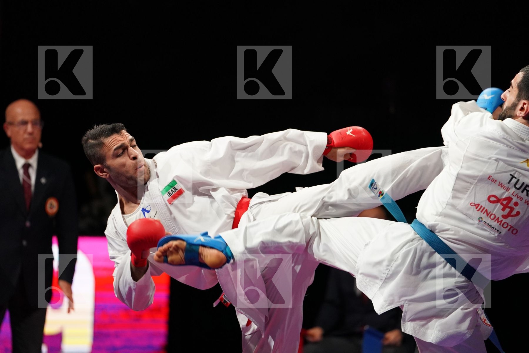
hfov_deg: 10.3
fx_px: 2939
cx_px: 264
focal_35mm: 200
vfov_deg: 6.9
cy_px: 176
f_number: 2.8
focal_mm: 200
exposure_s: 1/1000
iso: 3200
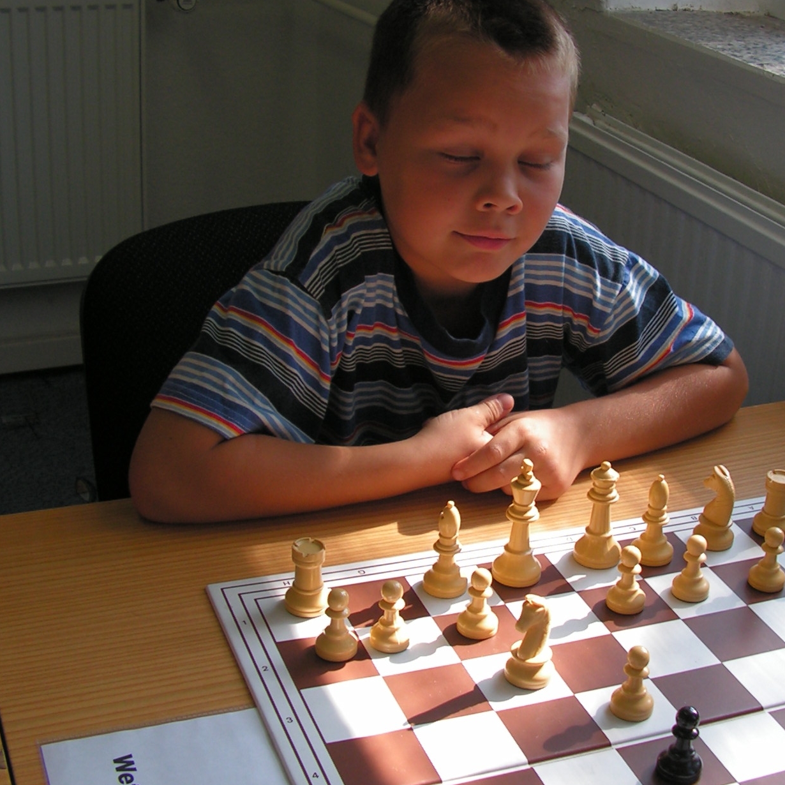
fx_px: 1360
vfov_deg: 32.2
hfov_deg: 32.1
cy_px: 375
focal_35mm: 53
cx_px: 482
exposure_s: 1/160
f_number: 3.2
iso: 64
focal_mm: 6
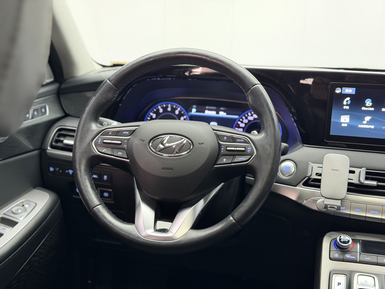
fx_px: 534
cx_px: 192
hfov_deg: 39.7
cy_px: 144
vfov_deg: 30.3
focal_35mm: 48
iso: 500
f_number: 1.78
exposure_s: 1/33
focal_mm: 6.76
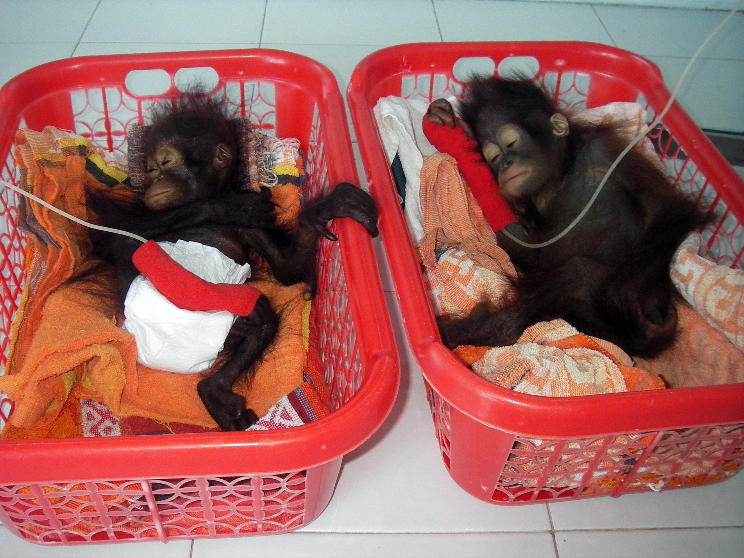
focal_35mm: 38
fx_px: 817
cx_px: 372
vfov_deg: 37.7
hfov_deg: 49.0
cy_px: 279
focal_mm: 6.3
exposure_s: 1/30
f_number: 3.3
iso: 100
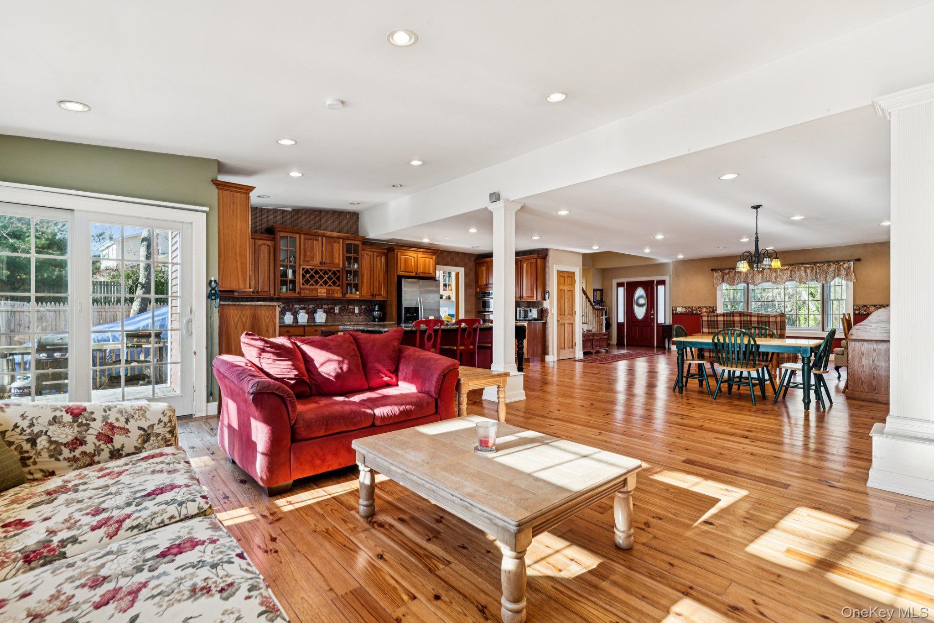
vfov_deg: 73.7
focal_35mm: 16
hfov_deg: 96.7
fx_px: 415
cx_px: 467
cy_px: 312
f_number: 8
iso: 320
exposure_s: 1/20
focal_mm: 16
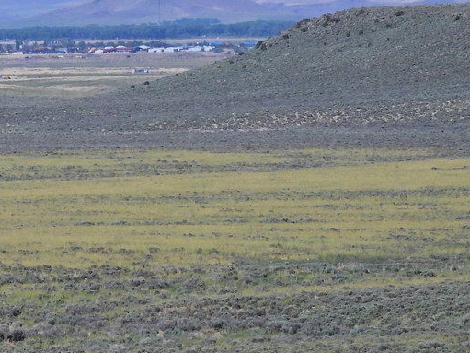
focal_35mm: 551
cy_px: 8
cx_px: -91
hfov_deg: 3.6
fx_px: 7479
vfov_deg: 2.7
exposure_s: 1/2000
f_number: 4.5
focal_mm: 39.3
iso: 100
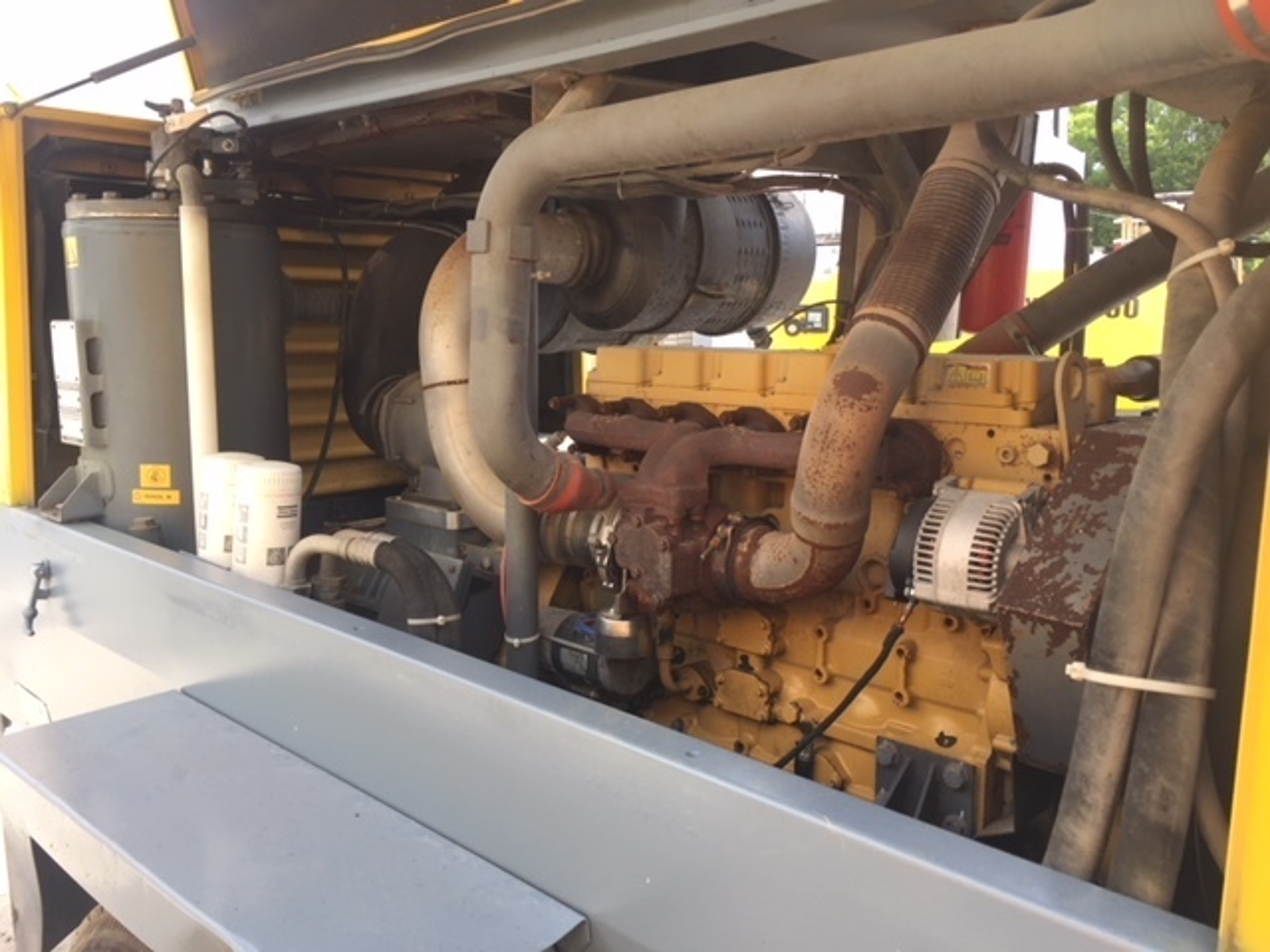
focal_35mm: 29
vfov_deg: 48.2
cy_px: 476
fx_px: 1064
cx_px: 635
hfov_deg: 61.7
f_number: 2.2
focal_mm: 4.15
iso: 32
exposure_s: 1/233
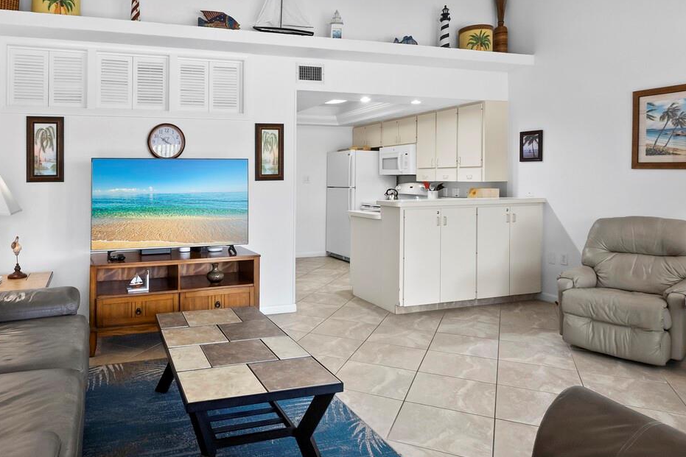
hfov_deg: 70.2
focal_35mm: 25
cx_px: 253
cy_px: 186
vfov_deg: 51.0
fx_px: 476
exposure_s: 1/3
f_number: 11
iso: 400
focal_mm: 7
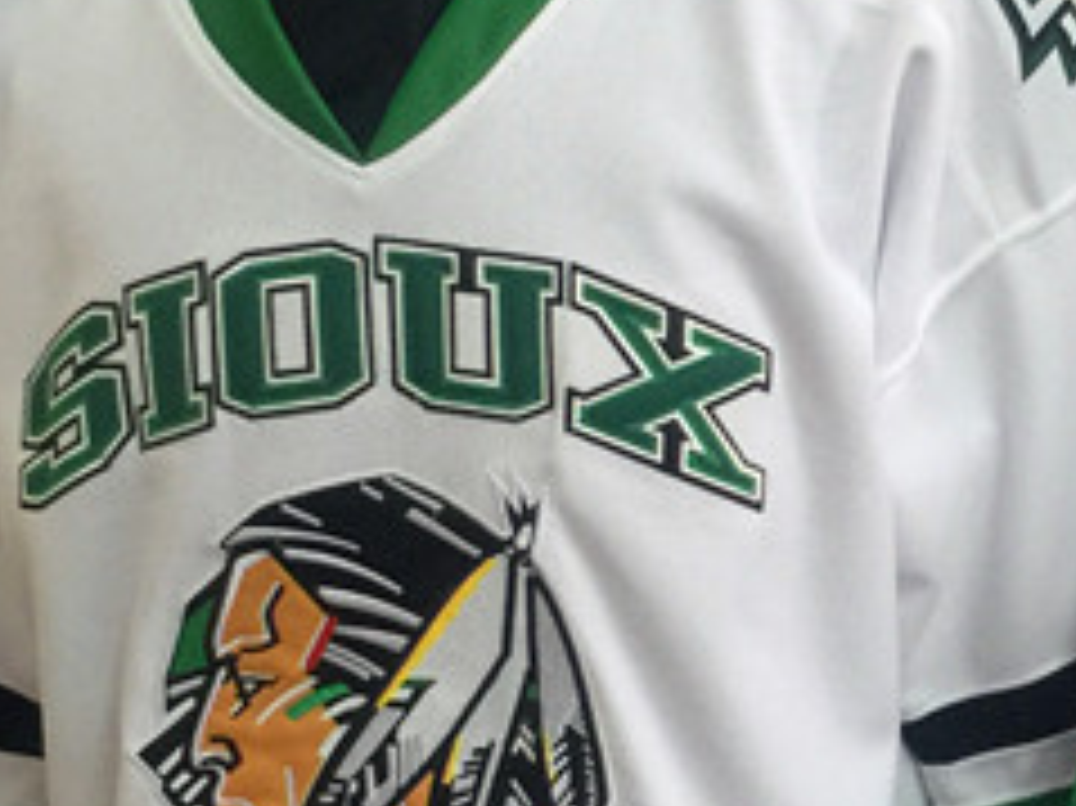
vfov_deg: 15.2
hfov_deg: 19.5
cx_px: 1139
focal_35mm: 97
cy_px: 527
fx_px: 3014
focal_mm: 4.15
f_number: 2.2
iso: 64
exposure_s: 1/17
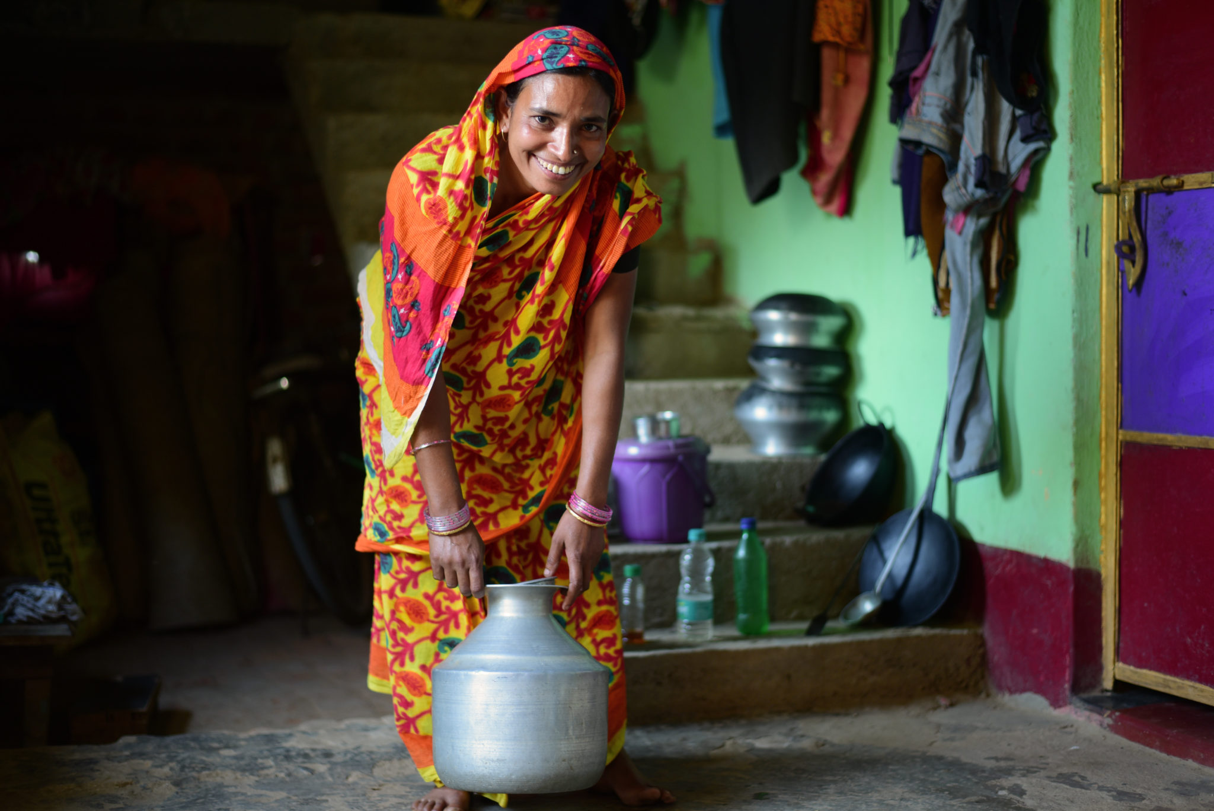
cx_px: 607
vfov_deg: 27.0
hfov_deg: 39.6
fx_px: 1687
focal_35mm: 50
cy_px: 406
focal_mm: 50
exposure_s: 1/100
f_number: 1.8
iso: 500
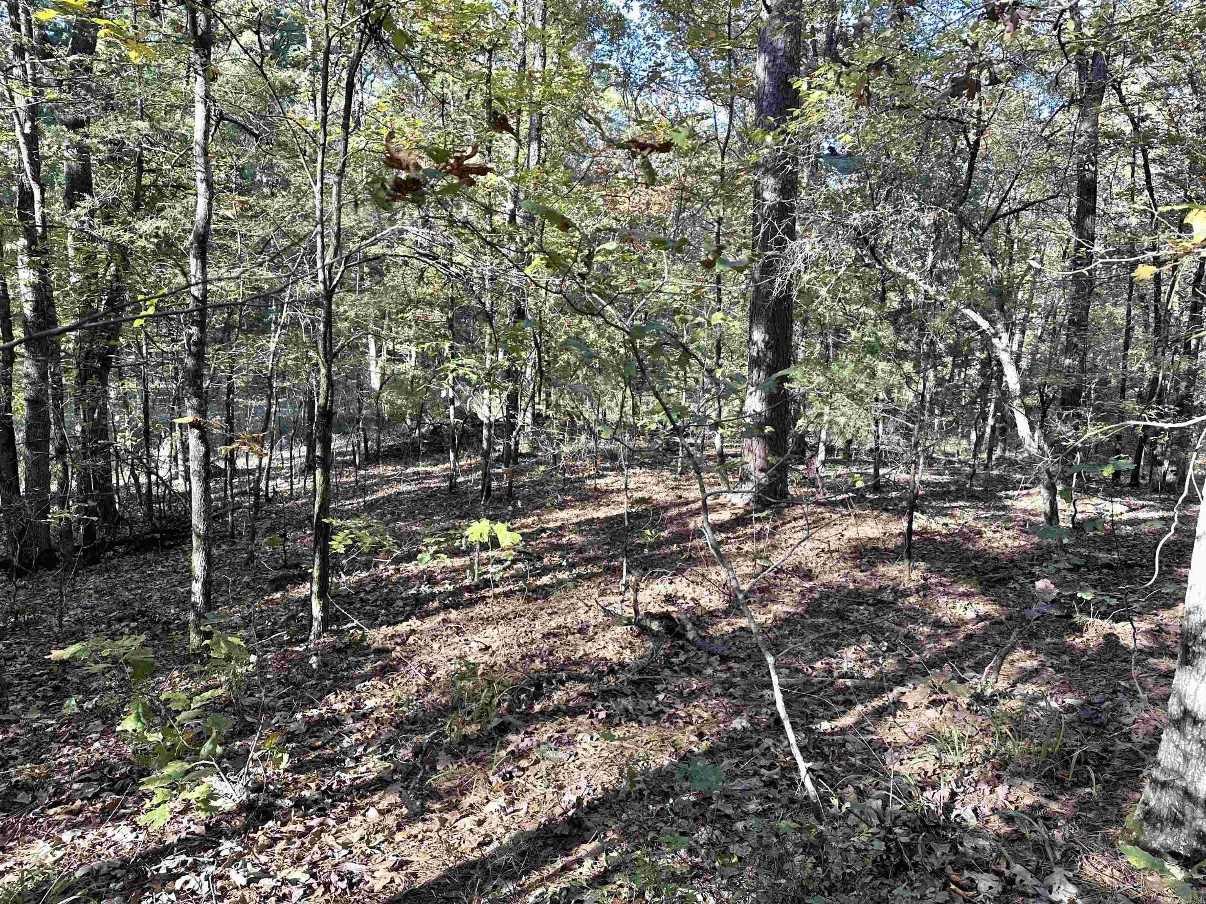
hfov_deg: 71.6
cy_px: 452
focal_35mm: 24
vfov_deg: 56.8
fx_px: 836
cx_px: 603
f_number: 1.78
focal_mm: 6.86
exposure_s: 1/126
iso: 64
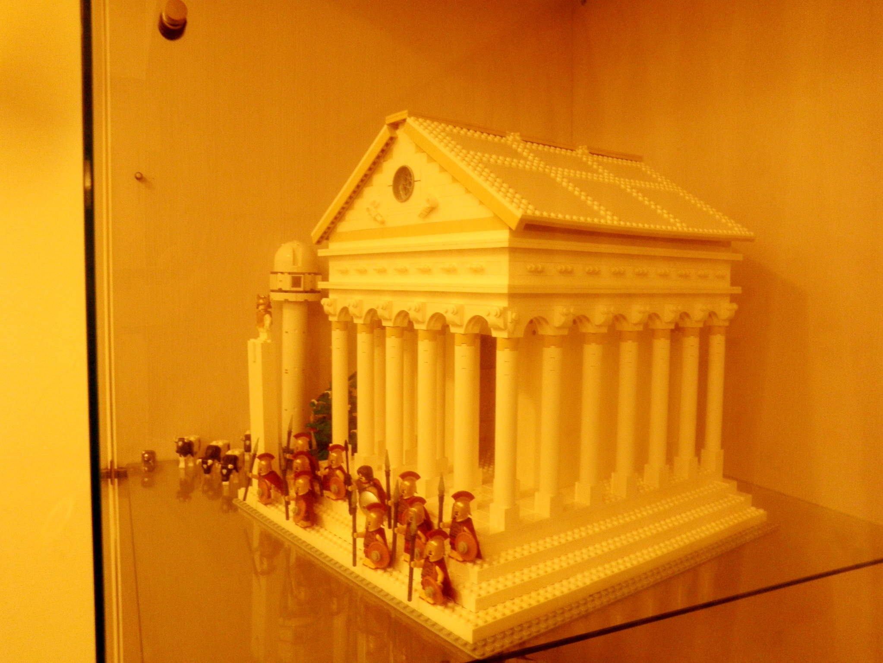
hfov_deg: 63.4
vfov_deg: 49.8
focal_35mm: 28
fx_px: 714
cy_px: 332
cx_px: 442
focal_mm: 5
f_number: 3.5
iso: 200
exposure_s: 1/25
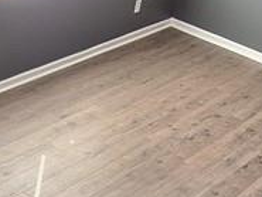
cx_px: 33
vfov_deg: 19.9
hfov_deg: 26.2
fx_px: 545
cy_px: 190
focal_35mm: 72
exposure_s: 1/40
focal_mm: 1.74
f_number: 2.2
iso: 64
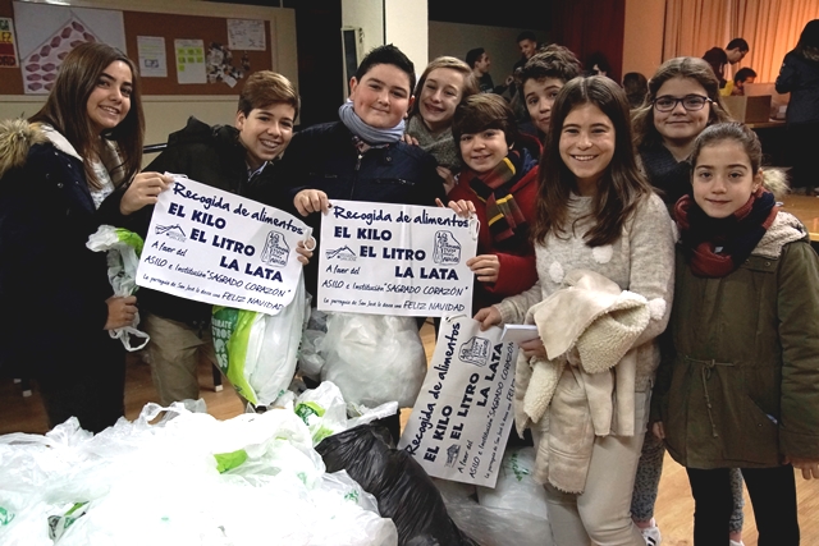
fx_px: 683
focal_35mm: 30
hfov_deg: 61.9
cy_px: 273
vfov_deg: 43.6
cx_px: 410
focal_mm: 20
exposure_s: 1/60
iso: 1600
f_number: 3.5
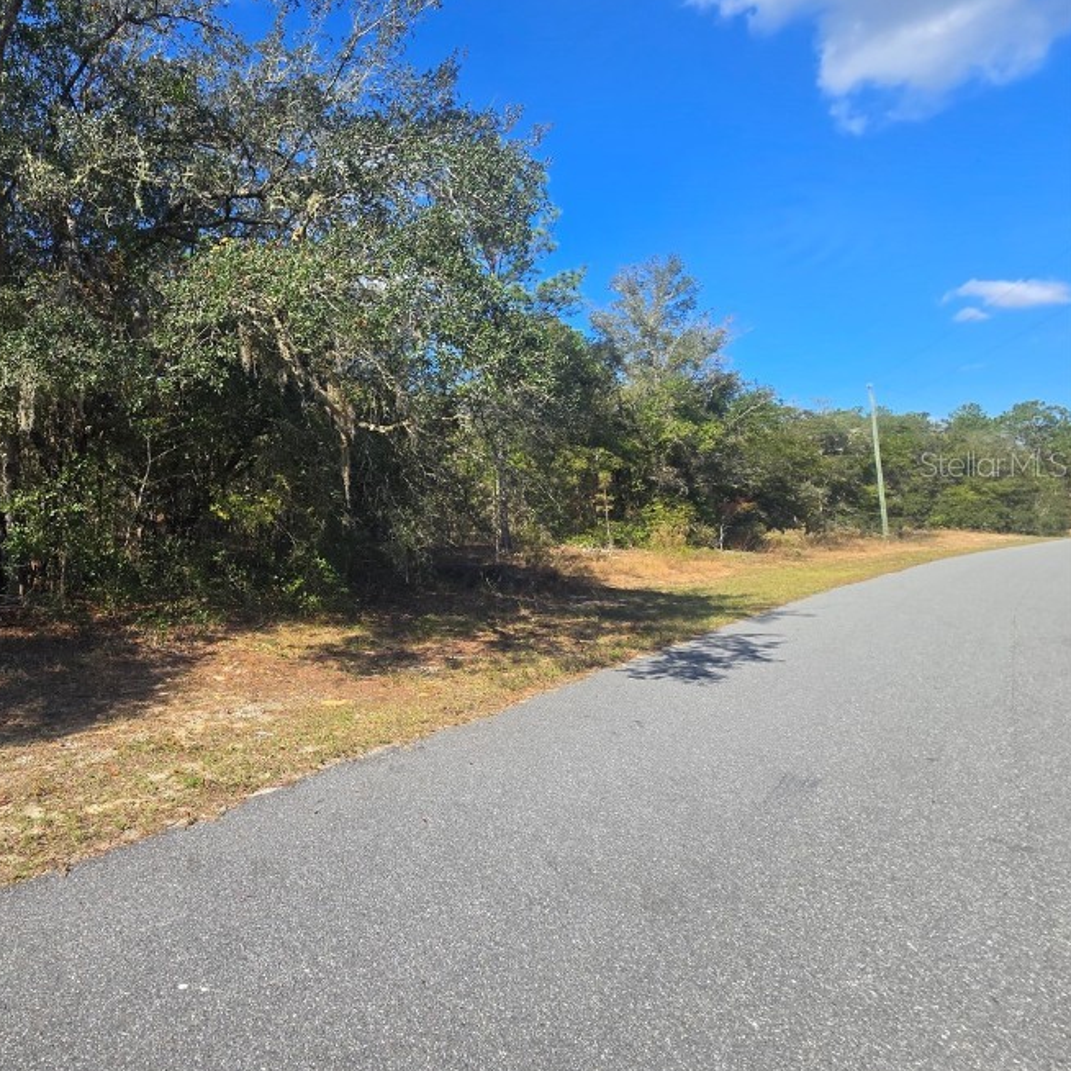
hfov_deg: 73.5
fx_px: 630
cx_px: 236
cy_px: 463
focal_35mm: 18
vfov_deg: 80.3
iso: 50
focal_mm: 2.2
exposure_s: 1/1000
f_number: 2.2
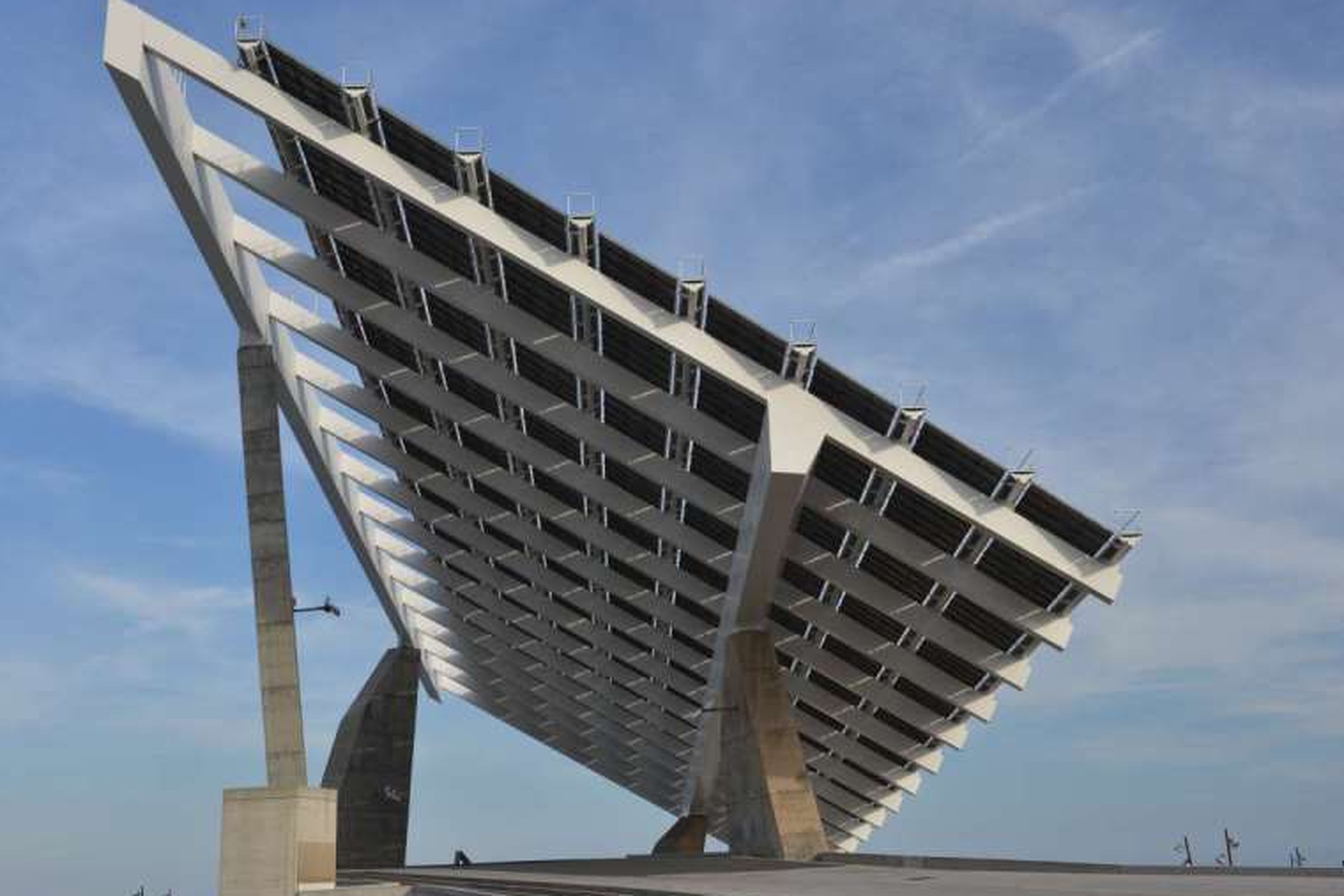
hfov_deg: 48.4
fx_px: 1494
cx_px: 647
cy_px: 456
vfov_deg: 33.4
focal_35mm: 40
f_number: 11
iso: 250
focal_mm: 38
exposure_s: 1/125
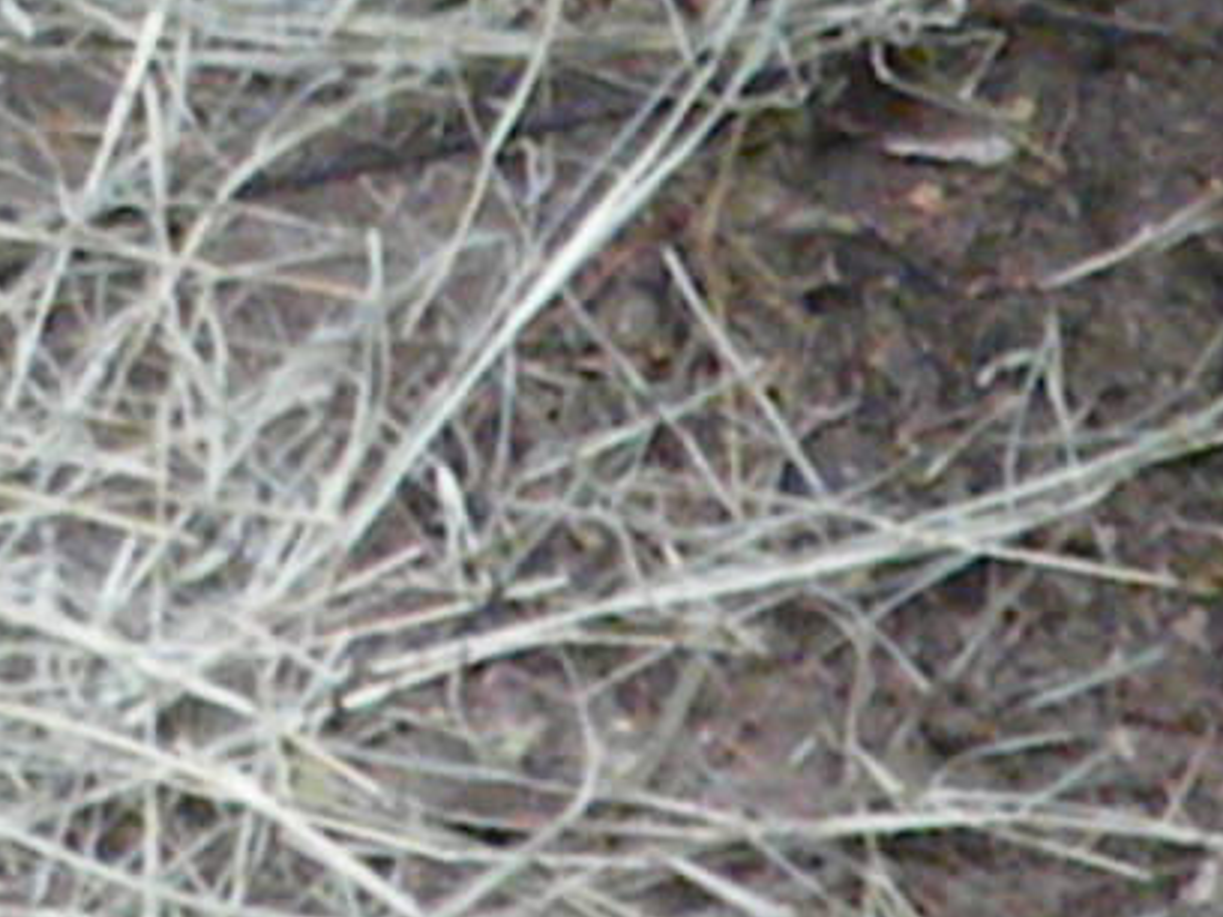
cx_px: -971
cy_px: -683
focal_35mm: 1019
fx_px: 36002
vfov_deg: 1.5
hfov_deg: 1.9
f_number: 5.3
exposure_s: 1/404
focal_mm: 46.2
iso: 1793
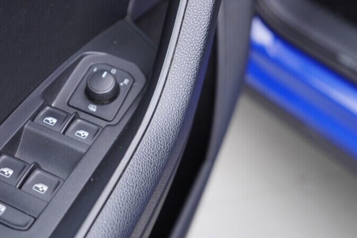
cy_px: 131
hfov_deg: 35.6
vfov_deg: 24.6
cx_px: 101
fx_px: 545
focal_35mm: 55
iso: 200
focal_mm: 24
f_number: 2.8
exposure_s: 1/40
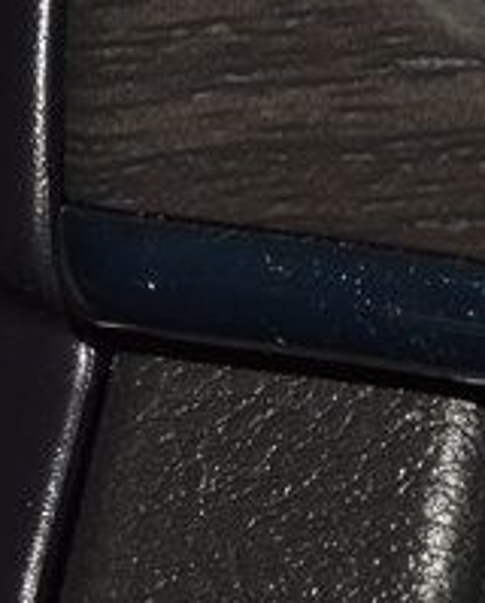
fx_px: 9051
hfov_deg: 3.1
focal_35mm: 506
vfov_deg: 3.8
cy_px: -250
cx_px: 646
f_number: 8
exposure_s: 1/125
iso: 100
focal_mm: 70
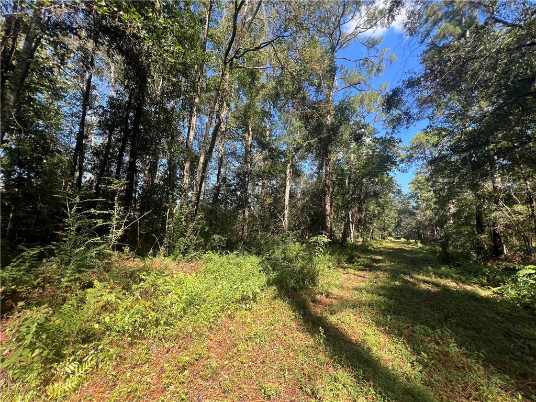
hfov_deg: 106.2
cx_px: 268
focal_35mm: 13
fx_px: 201
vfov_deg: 89.9
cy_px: 201
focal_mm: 1.57
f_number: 1.8
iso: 32
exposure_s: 1/270
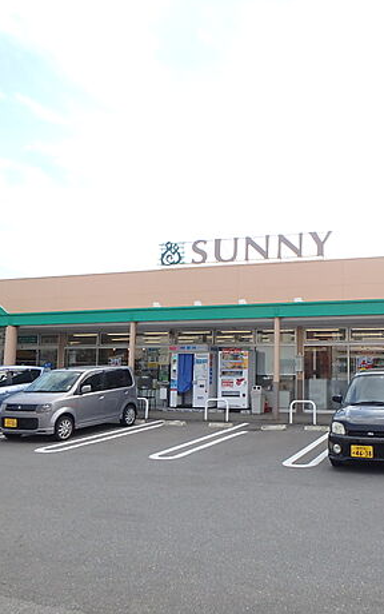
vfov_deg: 62.9
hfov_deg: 40.2
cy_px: 306
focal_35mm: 30
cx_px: 305
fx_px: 502
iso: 125
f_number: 3.5
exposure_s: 1/500
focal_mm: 3.7
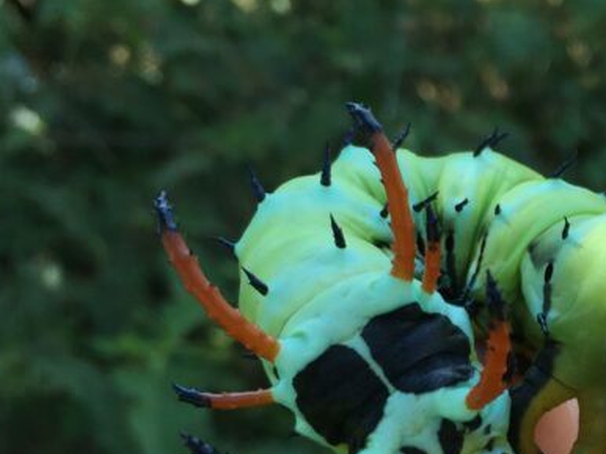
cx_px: 666
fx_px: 1347
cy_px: 449
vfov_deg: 18.6
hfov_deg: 23.8
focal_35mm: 77
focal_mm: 4.15
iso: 32
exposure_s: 1/370
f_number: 2.2
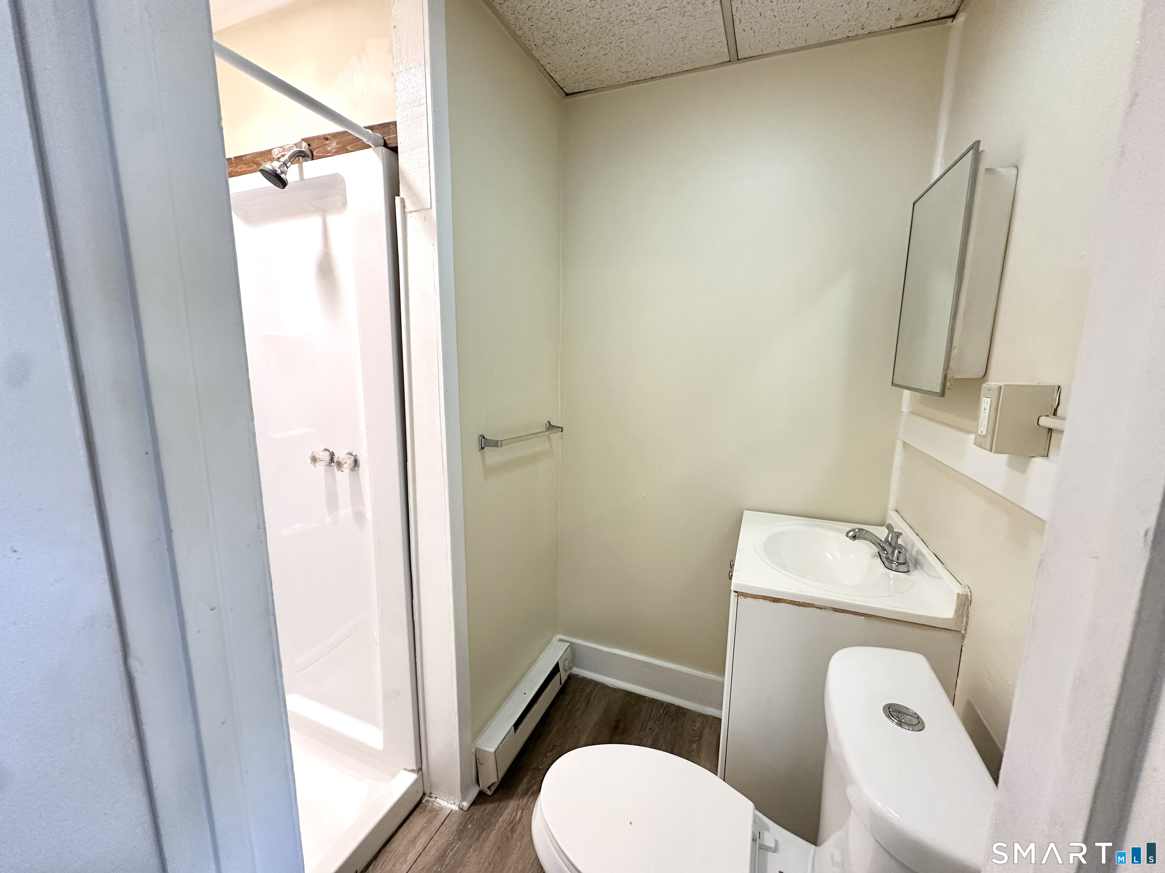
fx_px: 471
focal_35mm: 14
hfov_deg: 102.1
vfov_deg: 85.7
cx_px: 582
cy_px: 436
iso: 200
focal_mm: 2.22
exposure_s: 1/120
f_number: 2.2
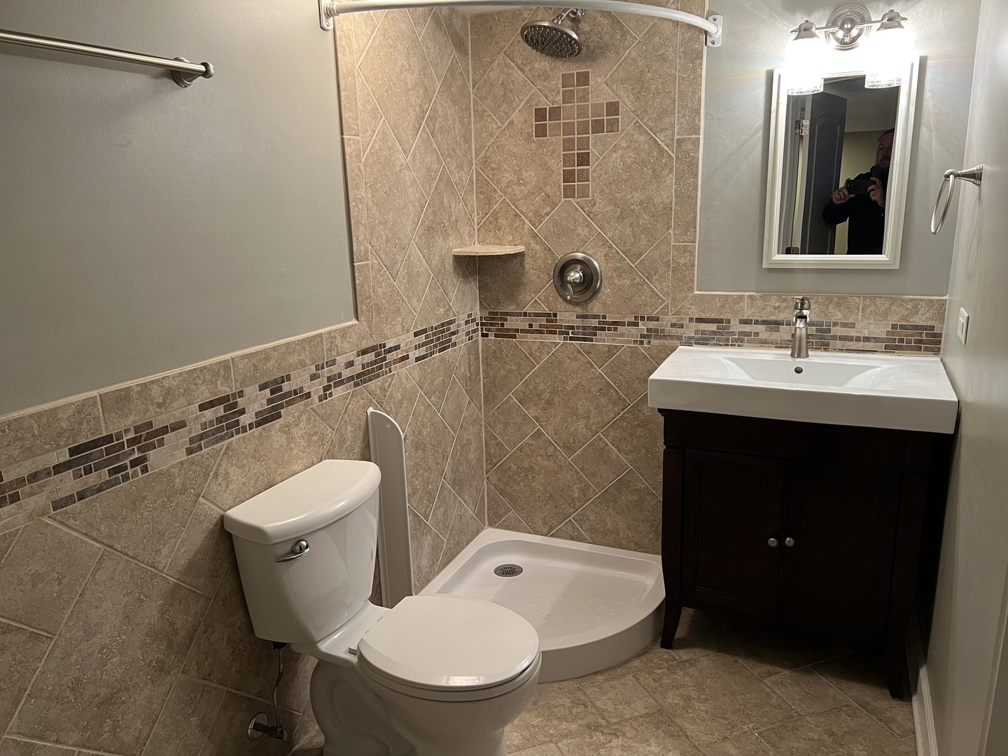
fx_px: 757
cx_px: 504
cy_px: 378
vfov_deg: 53.1
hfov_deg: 67.3
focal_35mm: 26
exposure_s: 1/60
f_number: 1.5
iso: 160
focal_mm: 5.7
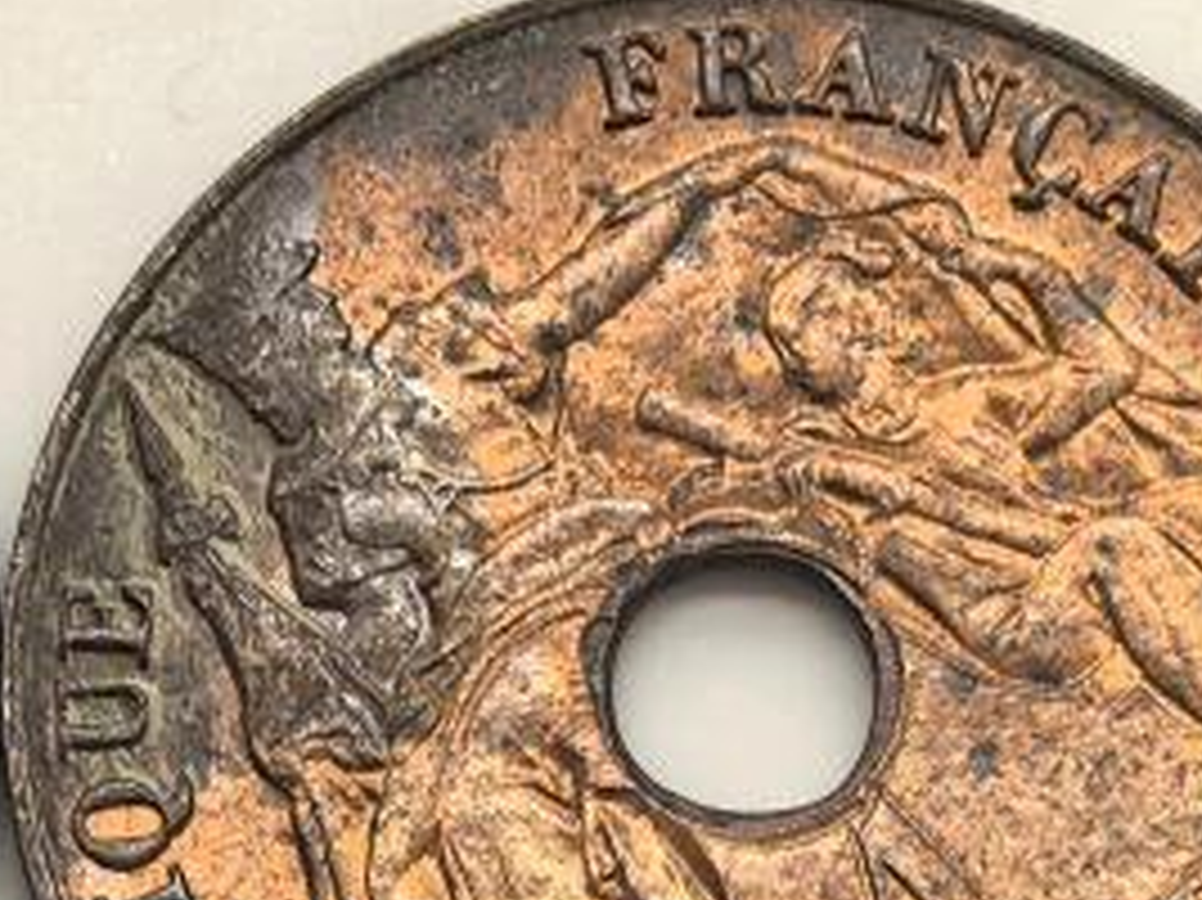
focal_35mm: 283
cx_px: 797
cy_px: 1458
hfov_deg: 7.0
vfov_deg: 5.2
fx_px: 9822
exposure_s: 1/100
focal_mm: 6.98
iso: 160
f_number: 2
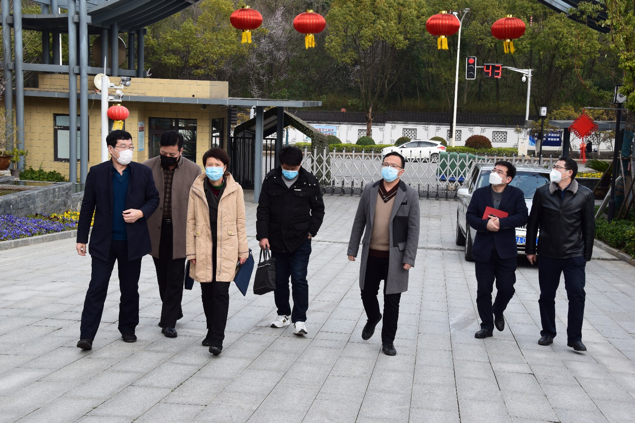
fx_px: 1005
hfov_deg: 35.1
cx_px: 318
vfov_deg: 23.8
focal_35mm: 57
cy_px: 212
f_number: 11
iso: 400
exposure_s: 1/400
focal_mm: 38
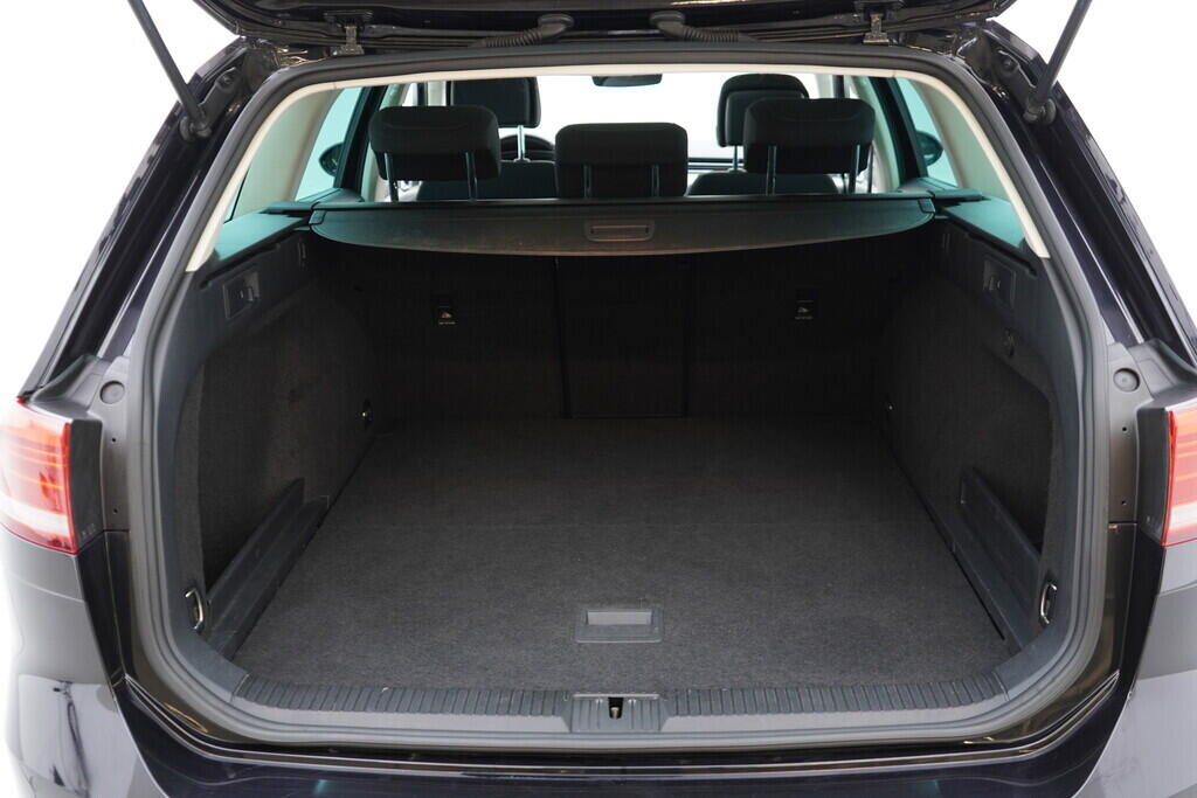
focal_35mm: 36
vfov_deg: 36.9
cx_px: 598
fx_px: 1197
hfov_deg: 53.1
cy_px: 399
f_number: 2.8
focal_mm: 24
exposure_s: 1/40
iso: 320
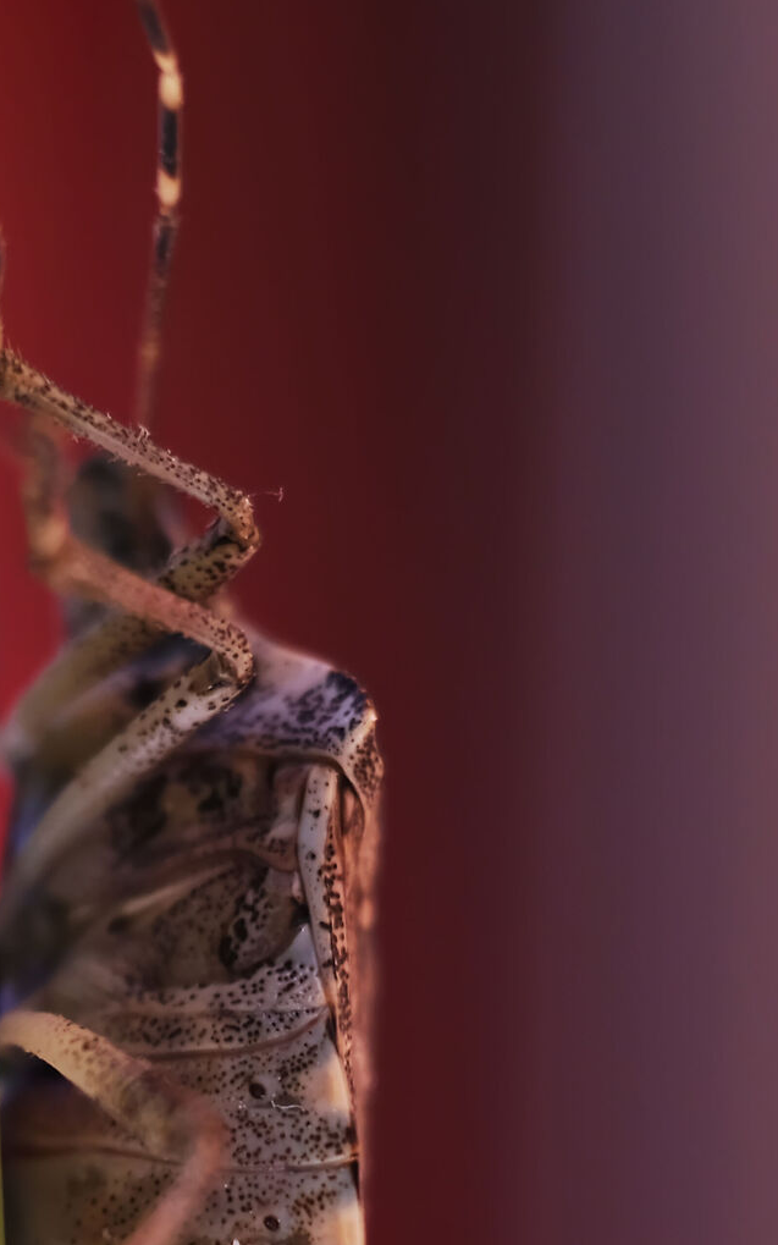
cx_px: 171
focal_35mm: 192
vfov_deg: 10.9
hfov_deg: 6.8
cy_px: 925
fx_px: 6513
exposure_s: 1/80
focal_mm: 53
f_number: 4.5
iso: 400
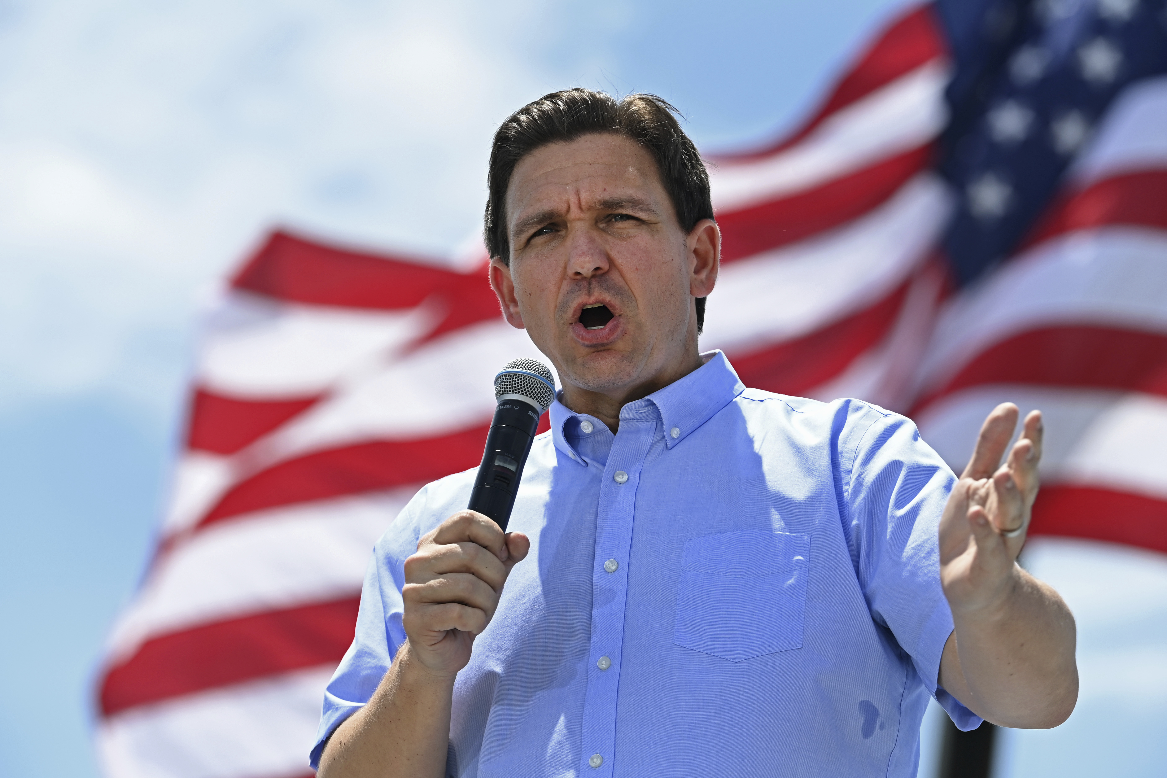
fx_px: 6159
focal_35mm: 190
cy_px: 389
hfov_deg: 10.8
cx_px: 584
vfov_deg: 7.2
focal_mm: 190
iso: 400
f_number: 5.6
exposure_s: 1/1600
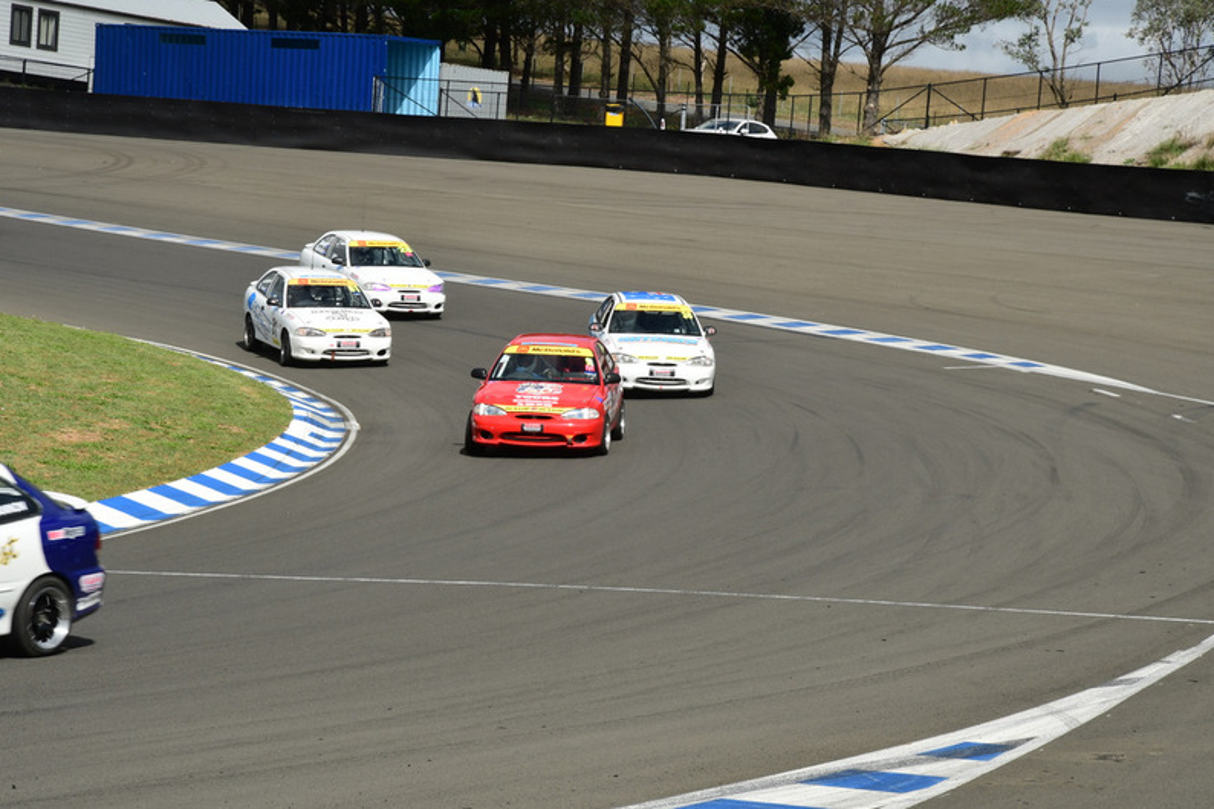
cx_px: 609
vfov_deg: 11.3
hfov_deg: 16.9
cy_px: 402
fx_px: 4079
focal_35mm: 121
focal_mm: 80
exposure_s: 1/400
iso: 200
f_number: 11
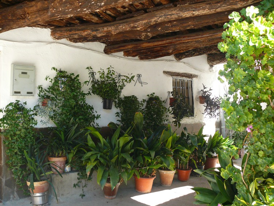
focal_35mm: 35
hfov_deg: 52.6
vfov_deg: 40.7
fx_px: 277
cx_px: 137
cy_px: 103
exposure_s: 1/100
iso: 200
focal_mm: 7.4
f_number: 2.8
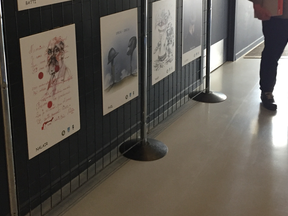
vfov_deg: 27.3
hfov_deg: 36.6
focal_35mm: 52
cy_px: 31
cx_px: 110
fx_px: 433
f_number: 2.2
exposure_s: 1/33
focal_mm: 4.15
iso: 200
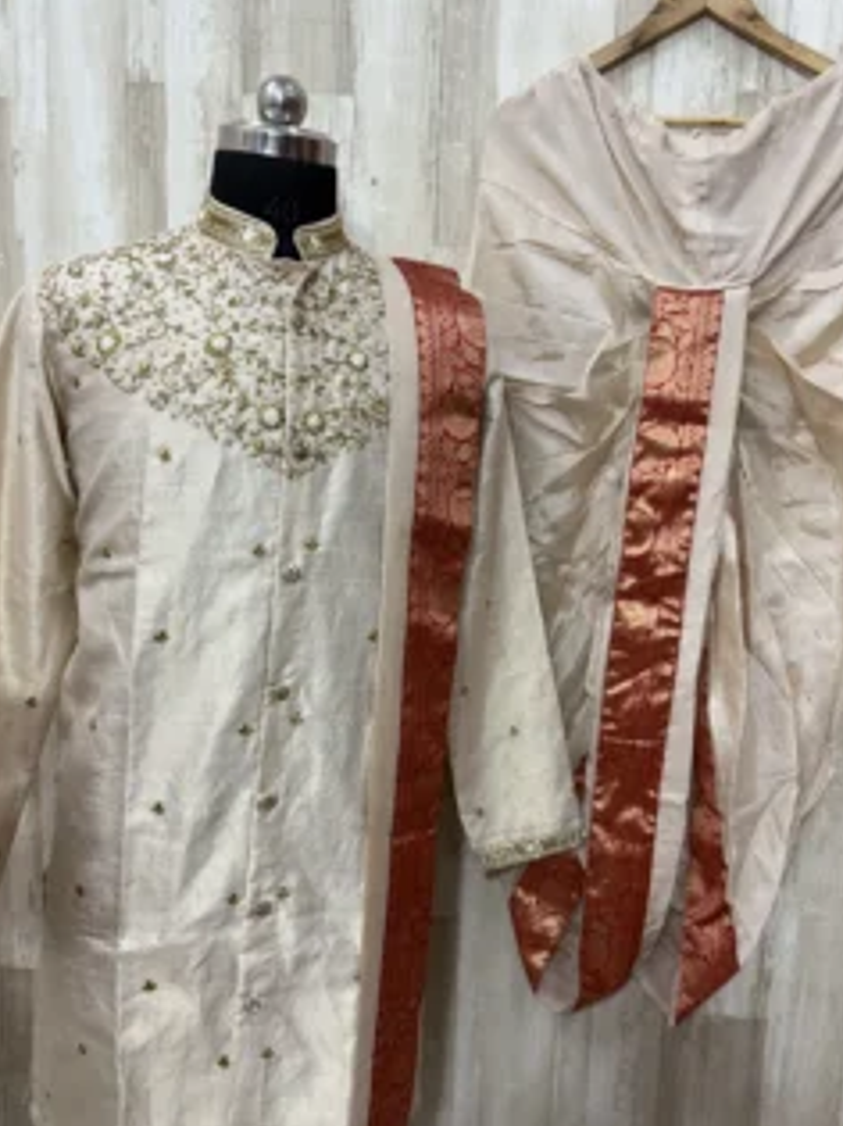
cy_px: 611
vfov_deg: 55.3
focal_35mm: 33
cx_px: 436
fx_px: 1072
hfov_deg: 42.9
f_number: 1.6
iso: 125
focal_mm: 6
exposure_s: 1/100
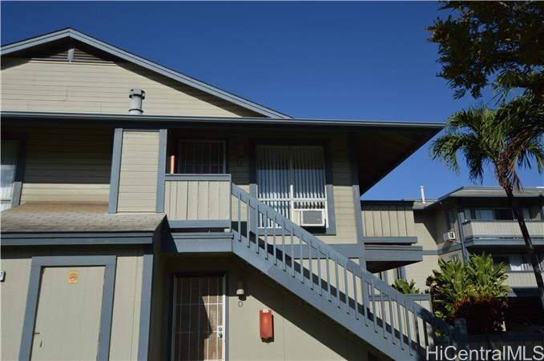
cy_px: 180
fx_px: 453
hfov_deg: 62.0
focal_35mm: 30
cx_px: 272
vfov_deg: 43.5
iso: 100
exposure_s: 1/400
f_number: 8
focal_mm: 20
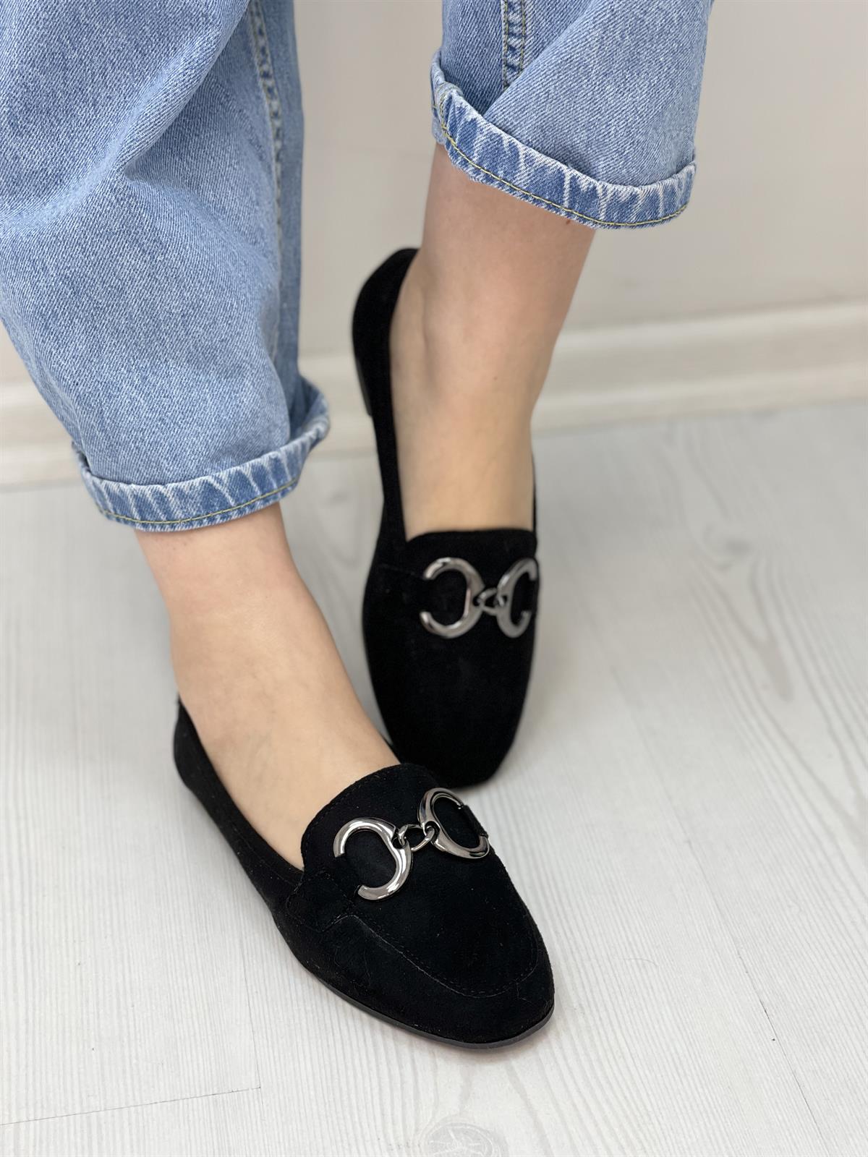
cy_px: 578
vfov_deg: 30.3
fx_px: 2140
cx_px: 434
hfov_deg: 22.9
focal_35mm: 64
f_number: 2.2
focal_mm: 7.5
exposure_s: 1/100
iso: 80
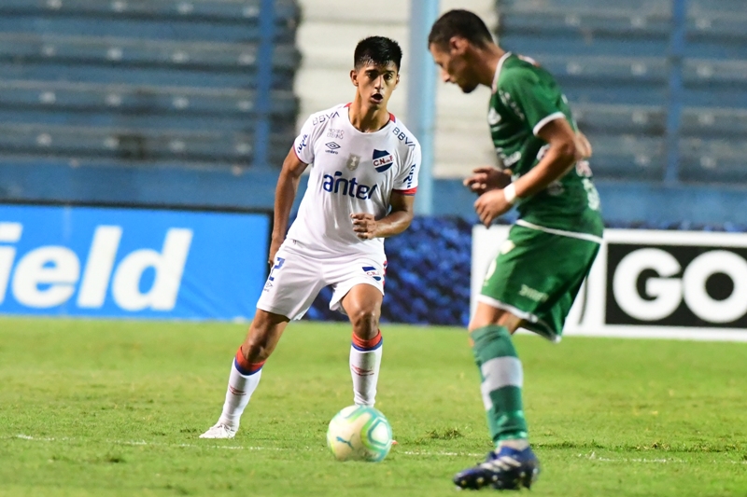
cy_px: 248
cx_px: 374
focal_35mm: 450
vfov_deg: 3.1
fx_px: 9335
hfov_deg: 4.6
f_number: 5
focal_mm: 300
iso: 12800
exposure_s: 1/1000
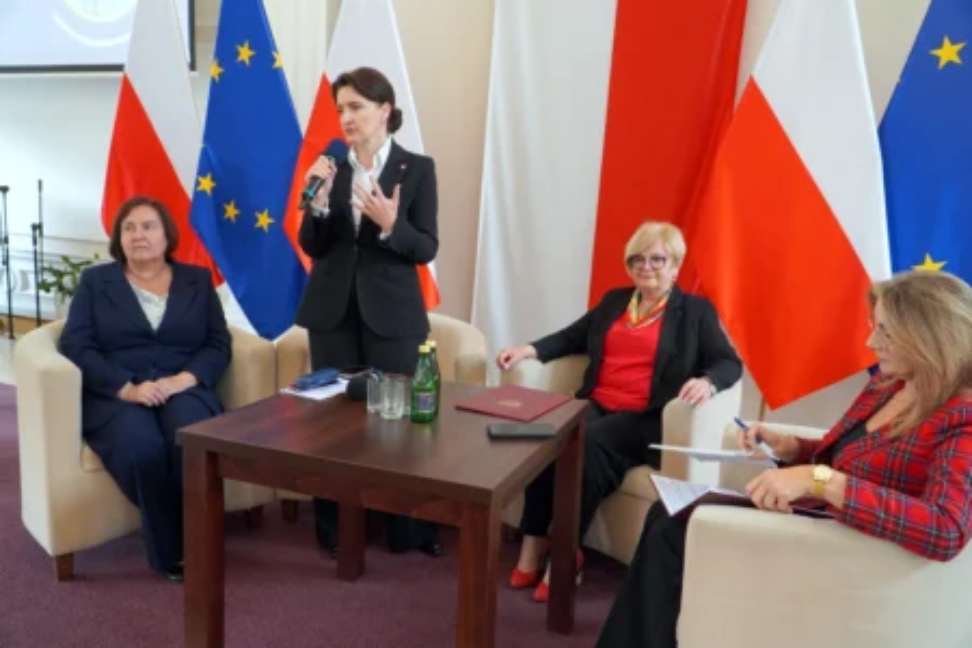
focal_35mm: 28
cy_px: 324
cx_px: 486
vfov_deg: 45.7
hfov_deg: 64.6
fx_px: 769
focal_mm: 19
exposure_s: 1/160
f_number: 4
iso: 1250
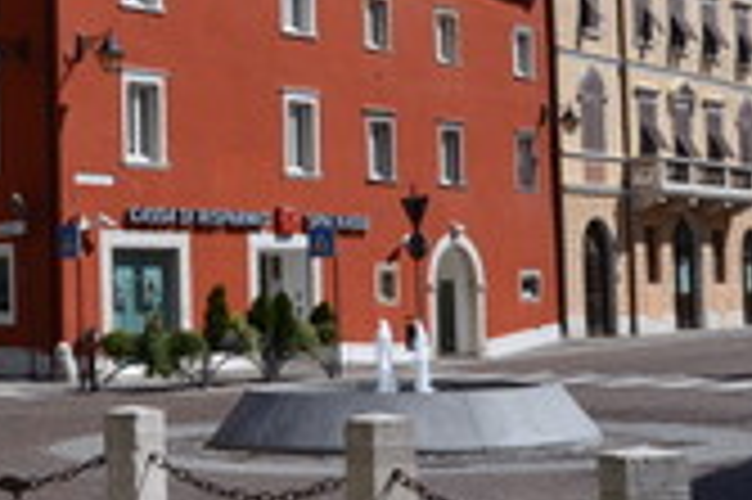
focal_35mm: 81
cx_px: 45
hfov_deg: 24.2
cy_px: 187
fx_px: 1690
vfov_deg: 16.8
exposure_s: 1/500
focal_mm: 18
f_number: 11
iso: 200
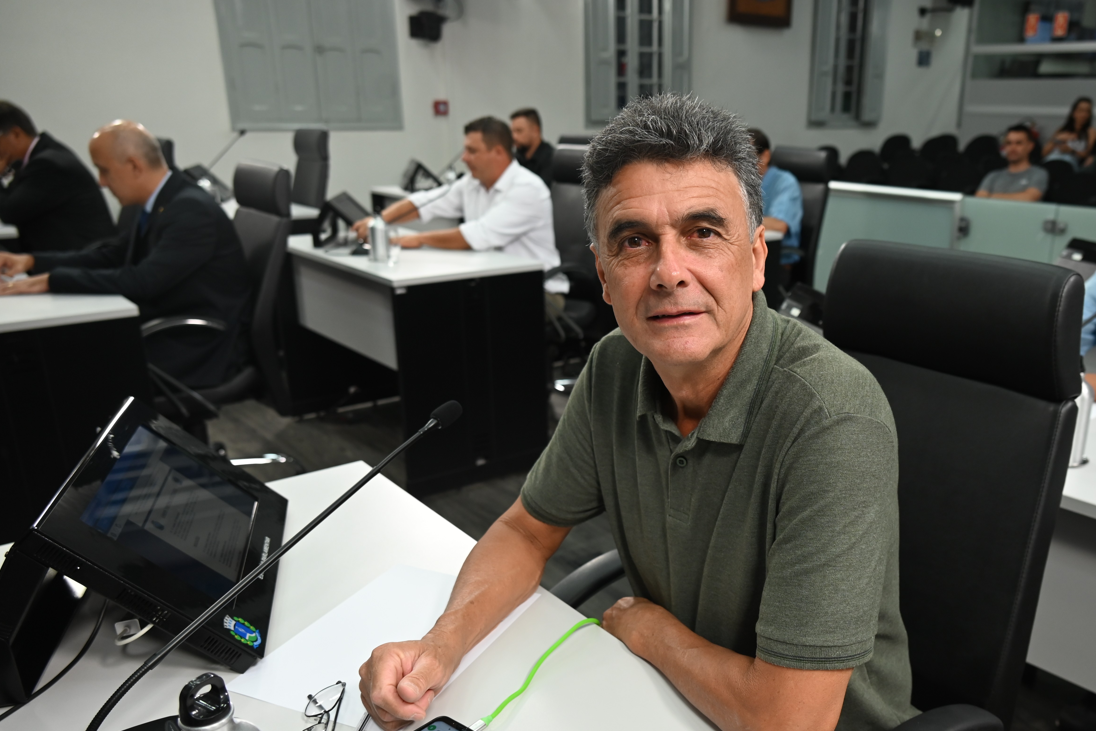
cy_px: 424
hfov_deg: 59.7
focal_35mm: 31
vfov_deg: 42.2
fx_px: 944
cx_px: 668
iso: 640
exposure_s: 1/125
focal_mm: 24
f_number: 4
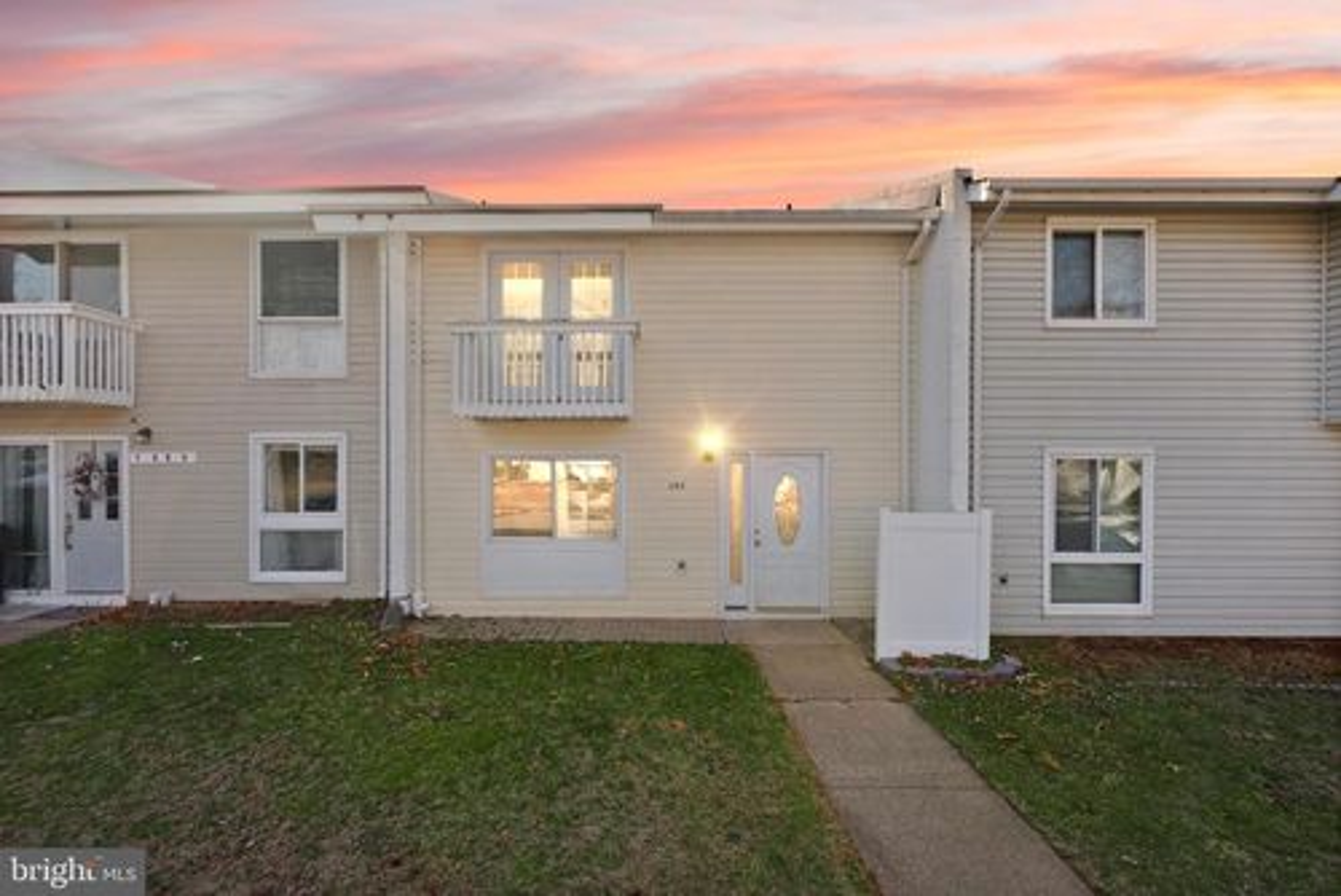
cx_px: 670
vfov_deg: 73.8
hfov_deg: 96.7
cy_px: 448
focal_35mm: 16
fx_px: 596
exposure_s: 1/250
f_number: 8
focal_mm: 16
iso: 1250
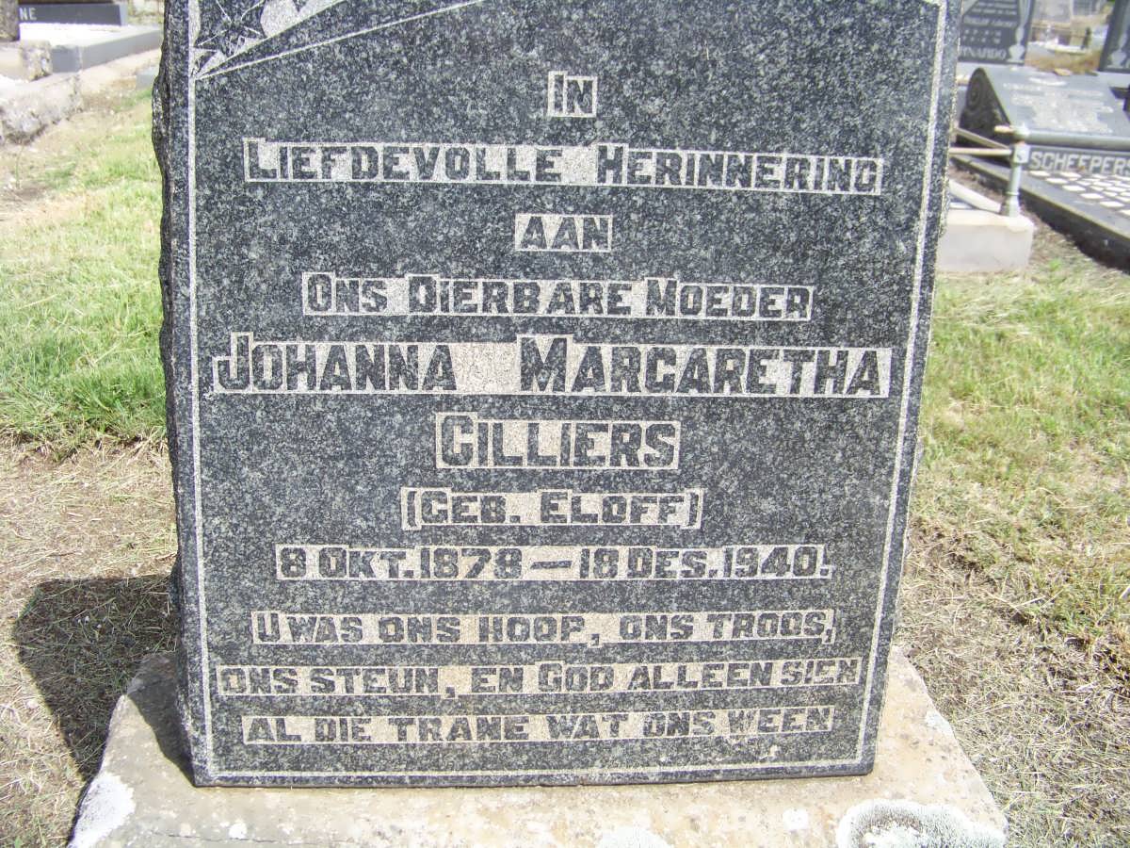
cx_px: 565
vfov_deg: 39.7
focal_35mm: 36
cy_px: 424
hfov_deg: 51.4
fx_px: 1175
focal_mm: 5.85
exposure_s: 1/800
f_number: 2.8
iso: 64
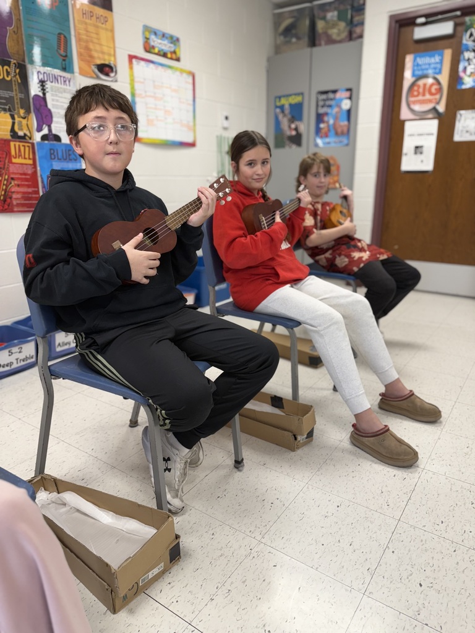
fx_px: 439
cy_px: 316
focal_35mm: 24
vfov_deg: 71.6
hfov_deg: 56.8
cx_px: 238
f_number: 1.78
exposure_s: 1/120
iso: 125
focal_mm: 6.76
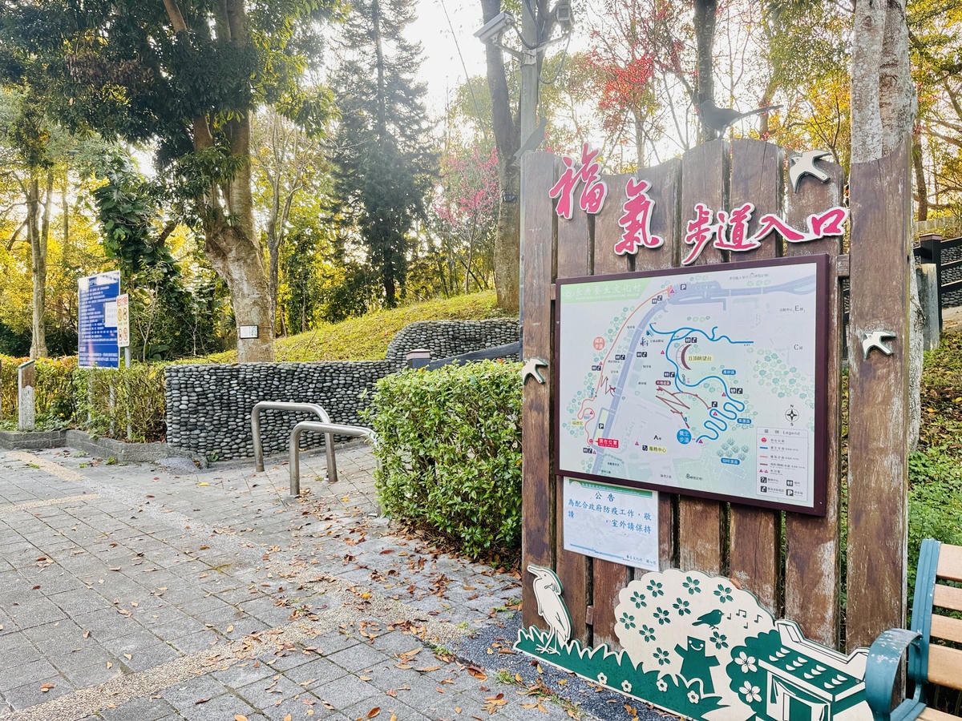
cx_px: 481
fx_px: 667
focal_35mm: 24
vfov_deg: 56.8
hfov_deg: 71.6
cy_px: 360
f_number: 1.78
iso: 100
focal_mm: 6.86
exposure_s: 1/170
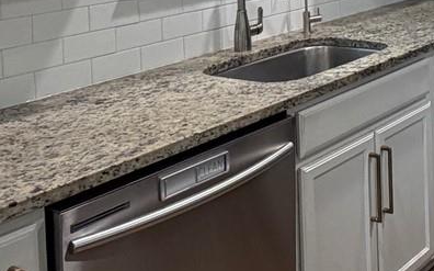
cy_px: -92
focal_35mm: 60
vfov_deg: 19.7
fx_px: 709
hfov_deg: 29.2
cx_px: 526
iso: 250
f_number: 2.2
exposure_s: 1/120
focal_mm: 2.22
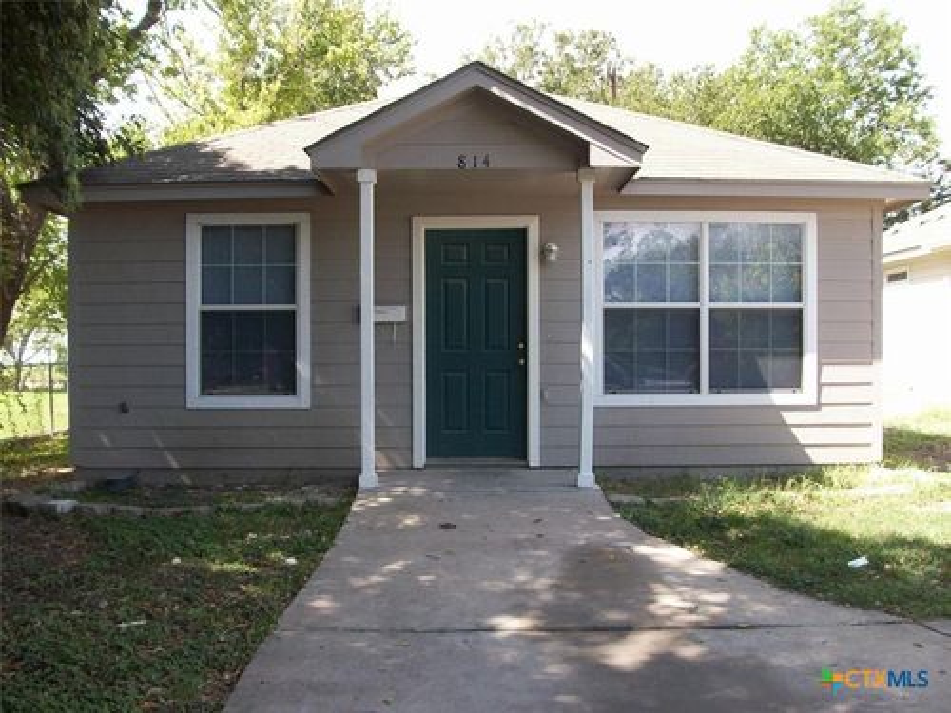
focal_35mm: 34
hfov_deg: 54.0
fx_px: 934
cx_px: 476
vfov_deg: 41.8
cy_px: 356
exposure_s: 1/253
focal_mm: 5.7
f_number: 2.8
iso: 64
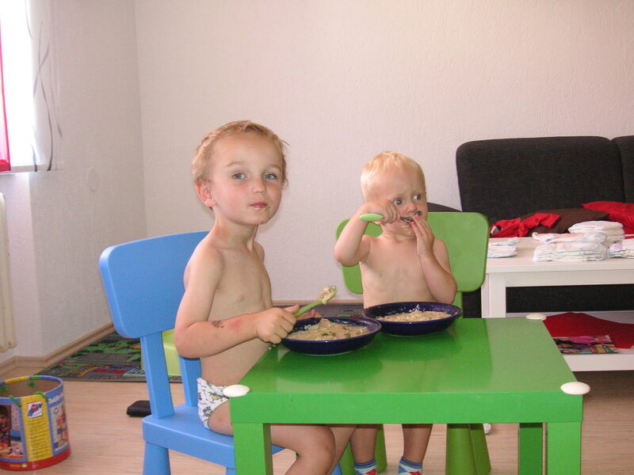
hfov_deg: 45.8
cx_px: 317
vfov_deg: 35.1
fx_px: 751
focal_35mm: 41
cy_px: 238
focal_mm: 6.9
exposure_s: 1/45
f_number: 3
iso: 160
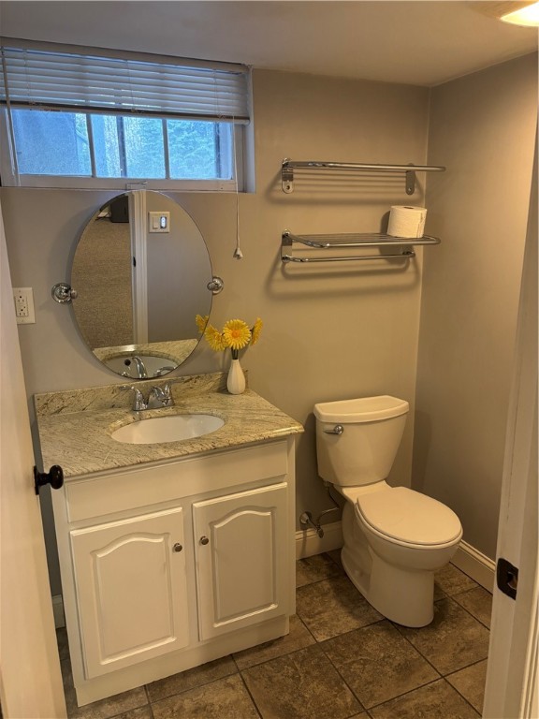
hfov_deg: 53.1
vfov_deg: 67.3
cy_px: 360
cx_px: 270
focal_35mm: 26
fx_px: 540
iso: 250
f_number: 1.6
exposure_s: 1/60
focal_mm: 5.96
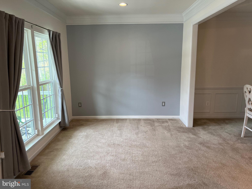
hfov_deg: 67.3
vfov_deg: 53.1
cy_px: 94
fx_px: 189
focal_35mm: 26
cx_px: 126
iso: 64
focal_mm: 5.7
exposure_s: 1/120
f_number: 1.5
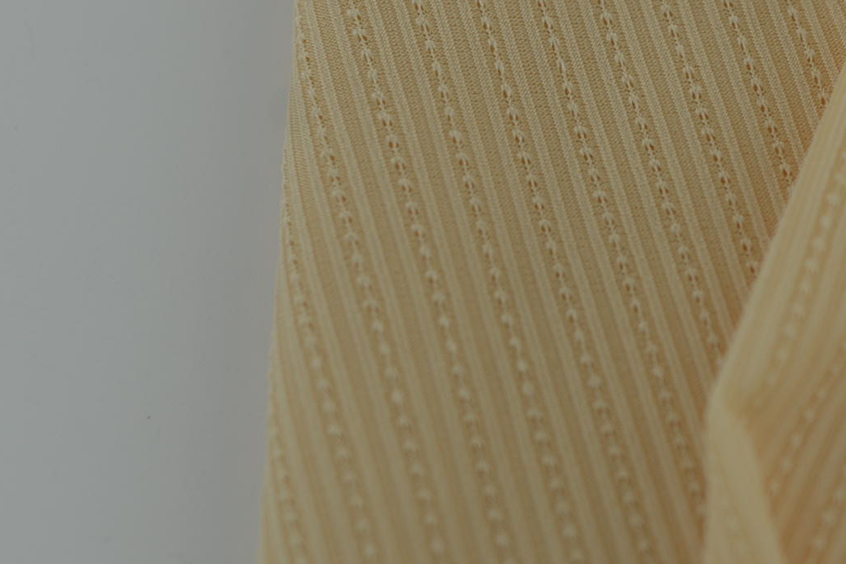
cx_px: 904
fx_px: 3408
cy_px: 24
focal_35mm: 145
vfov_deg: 9.4
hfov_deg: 13.9
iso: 100
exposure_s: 1/400
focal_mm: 50
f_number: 3.5
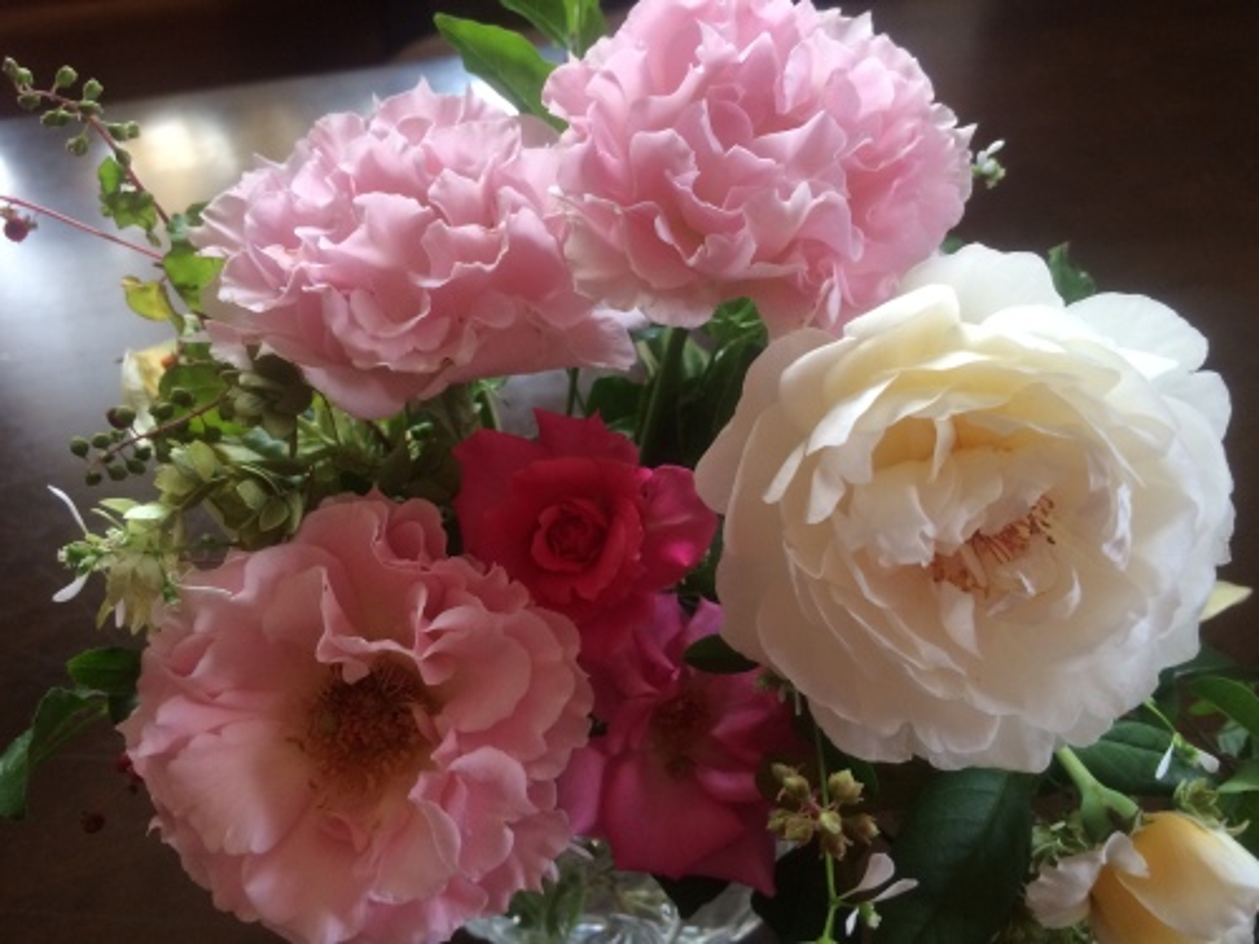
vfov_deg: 48.2
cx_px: 630
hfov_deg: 61.7
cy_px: 472
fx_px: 1055
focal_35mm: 29
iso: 125
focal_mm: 4.15
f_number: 2.2
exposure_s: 1/30
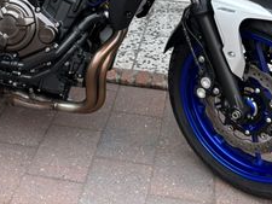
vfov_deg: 18.7
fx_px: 582
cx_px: 77
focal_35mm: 74
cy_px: -47
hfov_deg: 26.1
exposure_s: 1/131
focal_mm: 5.96
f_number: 1.6
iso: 32
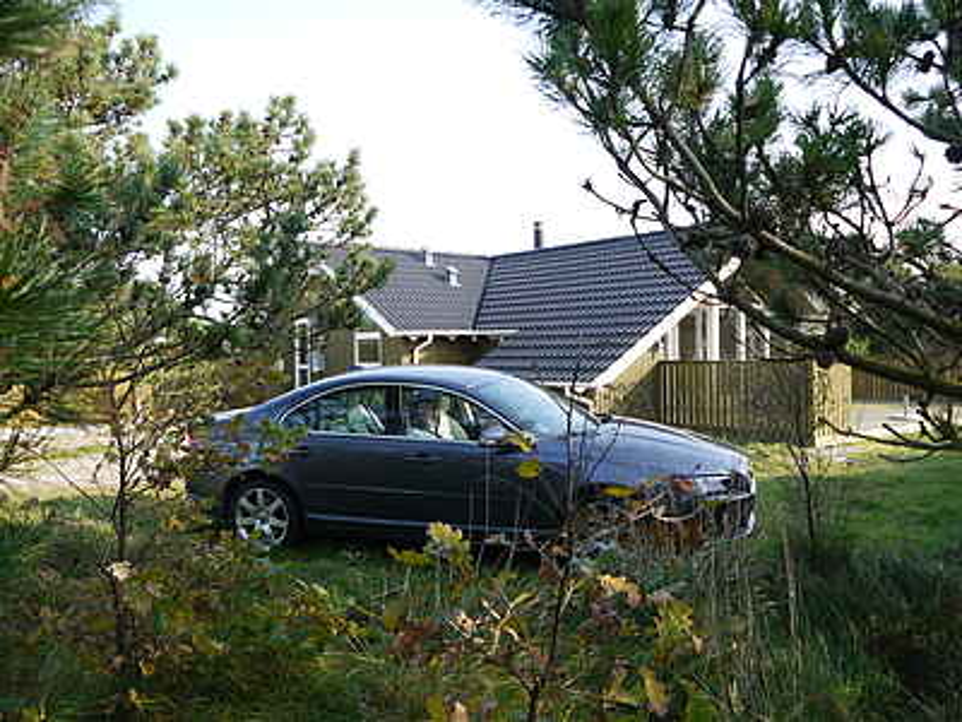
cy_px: 361
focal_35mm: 30
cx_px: 481
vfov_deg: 46.8
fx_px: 834
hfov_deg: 60.0
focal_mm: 15
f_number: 4.5
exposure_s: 1/160
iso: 100
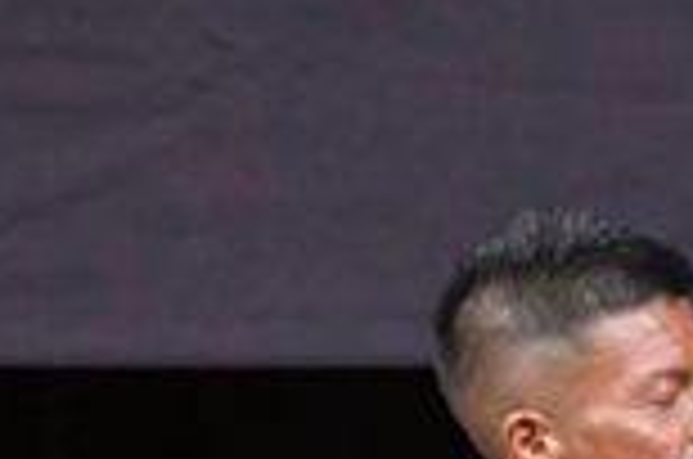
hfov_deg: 1.3
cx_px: 826
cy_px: 972
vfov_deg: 0.9
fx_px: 30525
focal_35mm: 1589
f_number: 5.6
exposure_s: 1/400
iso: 5000
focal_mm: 210
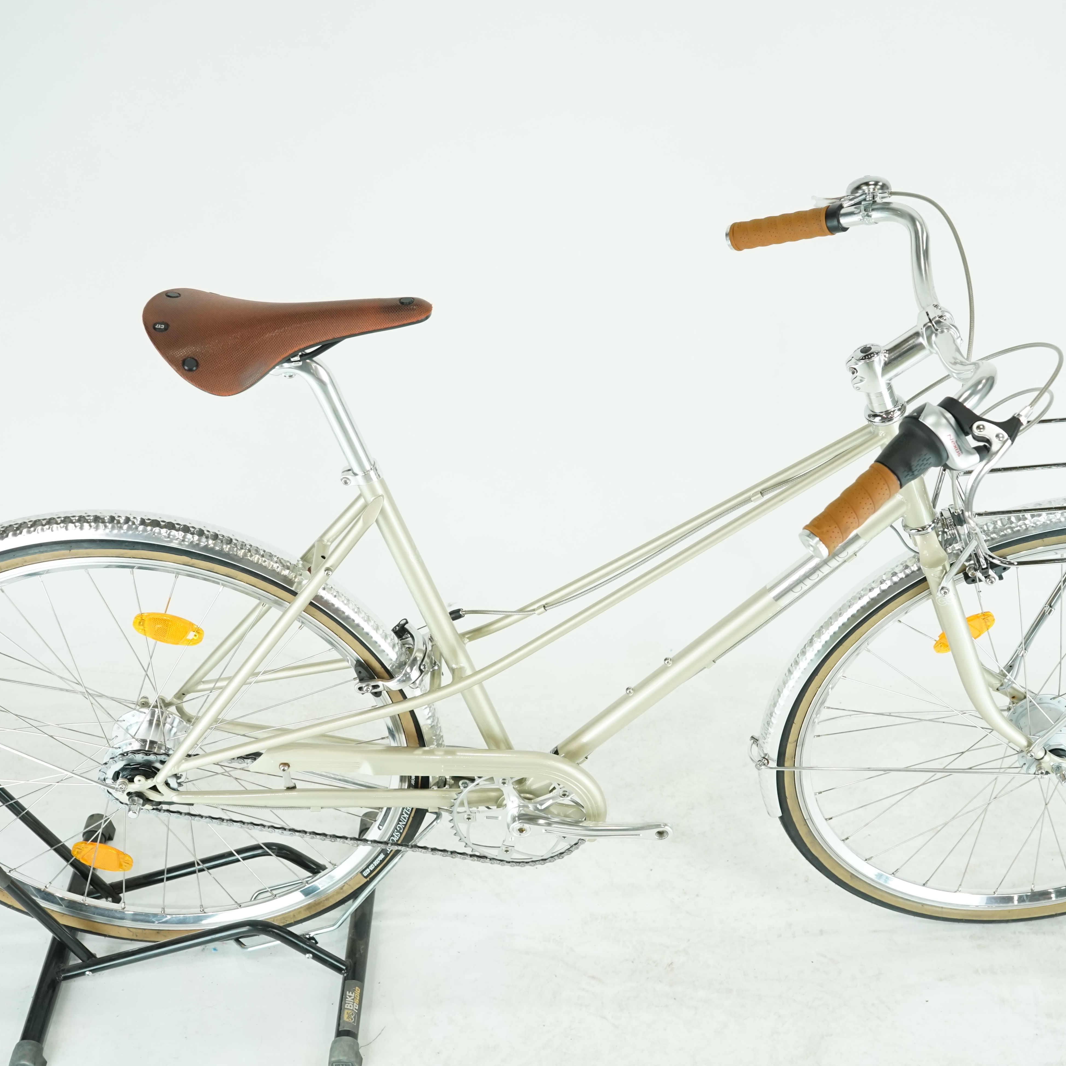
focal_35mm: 43
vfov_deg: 39.2
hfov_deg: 39.1
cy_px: 528
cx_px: 578
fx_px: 1498
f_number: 5.6
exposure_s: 1/200
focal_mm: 33
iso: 1600
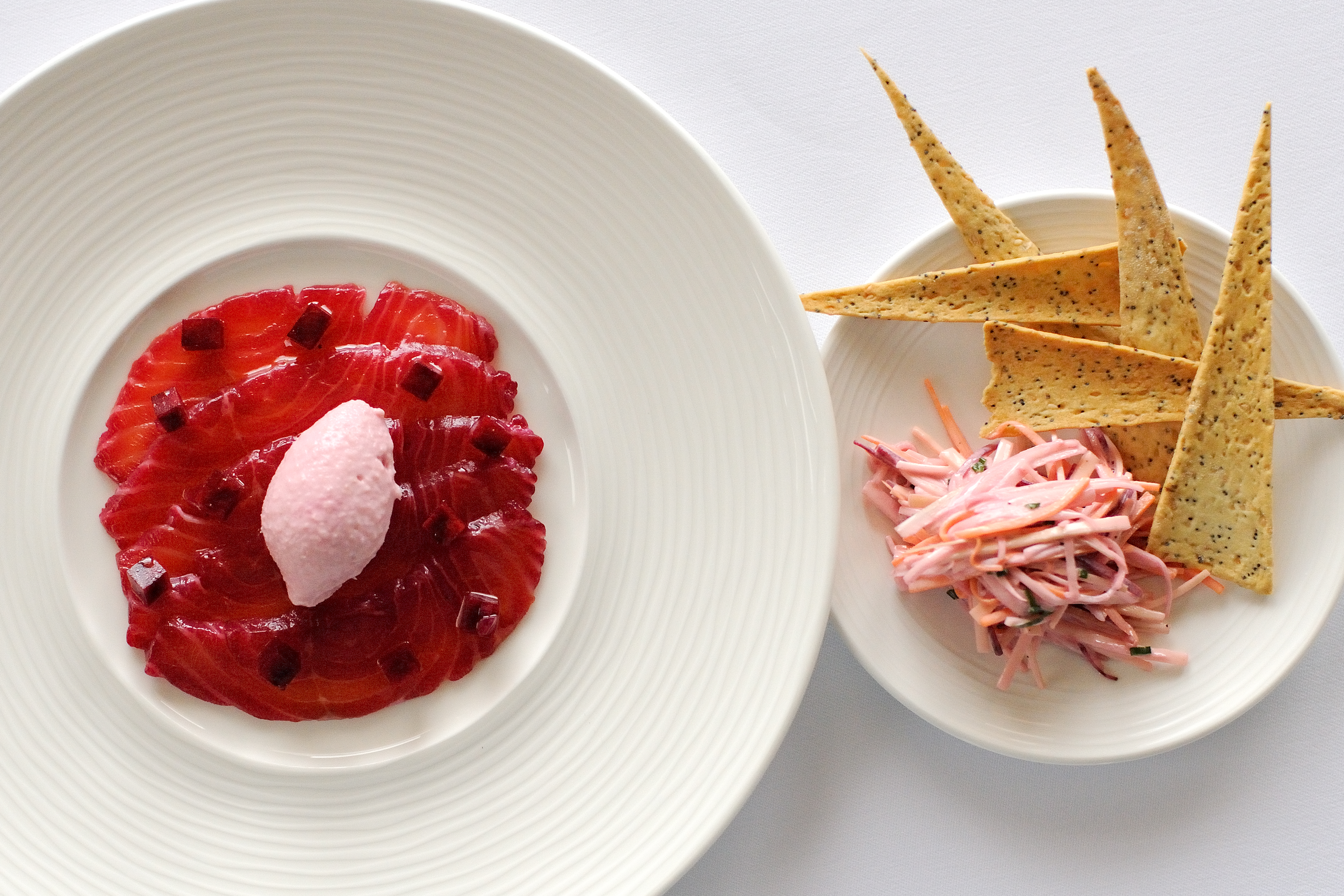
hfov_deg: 39.6
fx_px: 1867
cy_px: 448
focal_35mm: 50
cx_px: 672
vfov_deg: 27.0
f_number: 2.8
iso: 1600
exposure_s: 1/640
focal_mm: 50
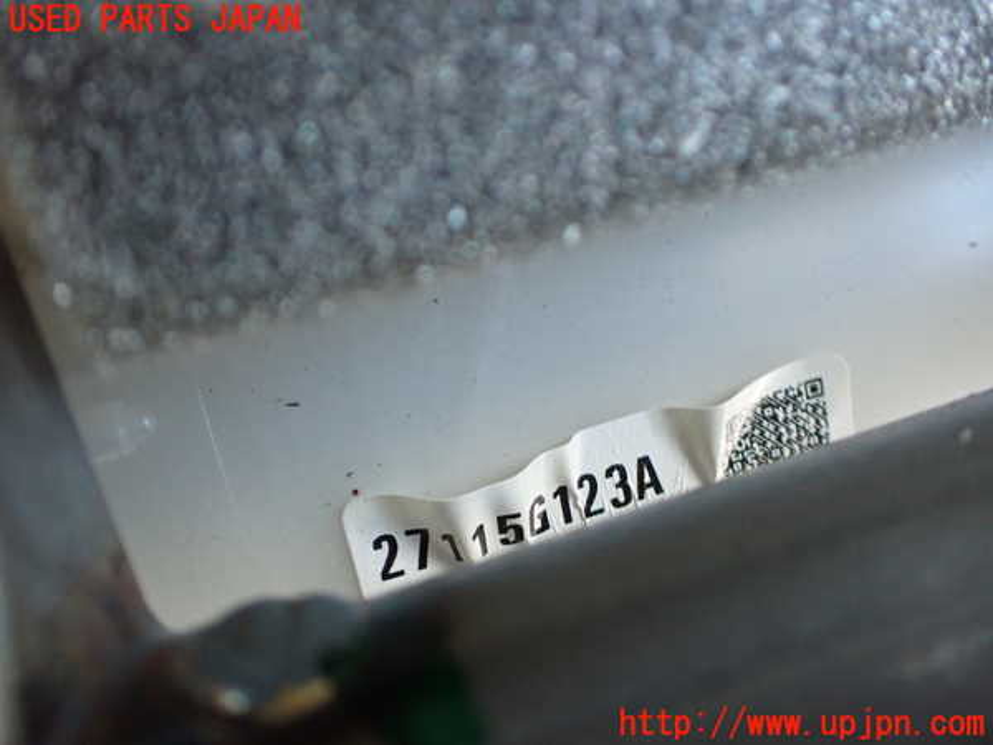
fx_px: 861
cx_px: 496
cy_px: 372
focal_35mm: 30
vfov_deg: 46.8
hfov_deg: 60.0
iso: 800
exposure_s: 1/125
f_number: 2.3
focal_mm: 5.4
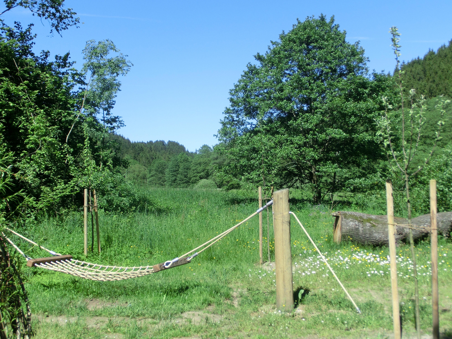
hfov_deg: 37.5
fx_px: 666
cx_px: 226
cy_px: 170
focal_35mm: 51
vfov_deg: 28.6
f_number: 4.4
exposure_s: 1/500
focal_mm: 9.09
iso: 100
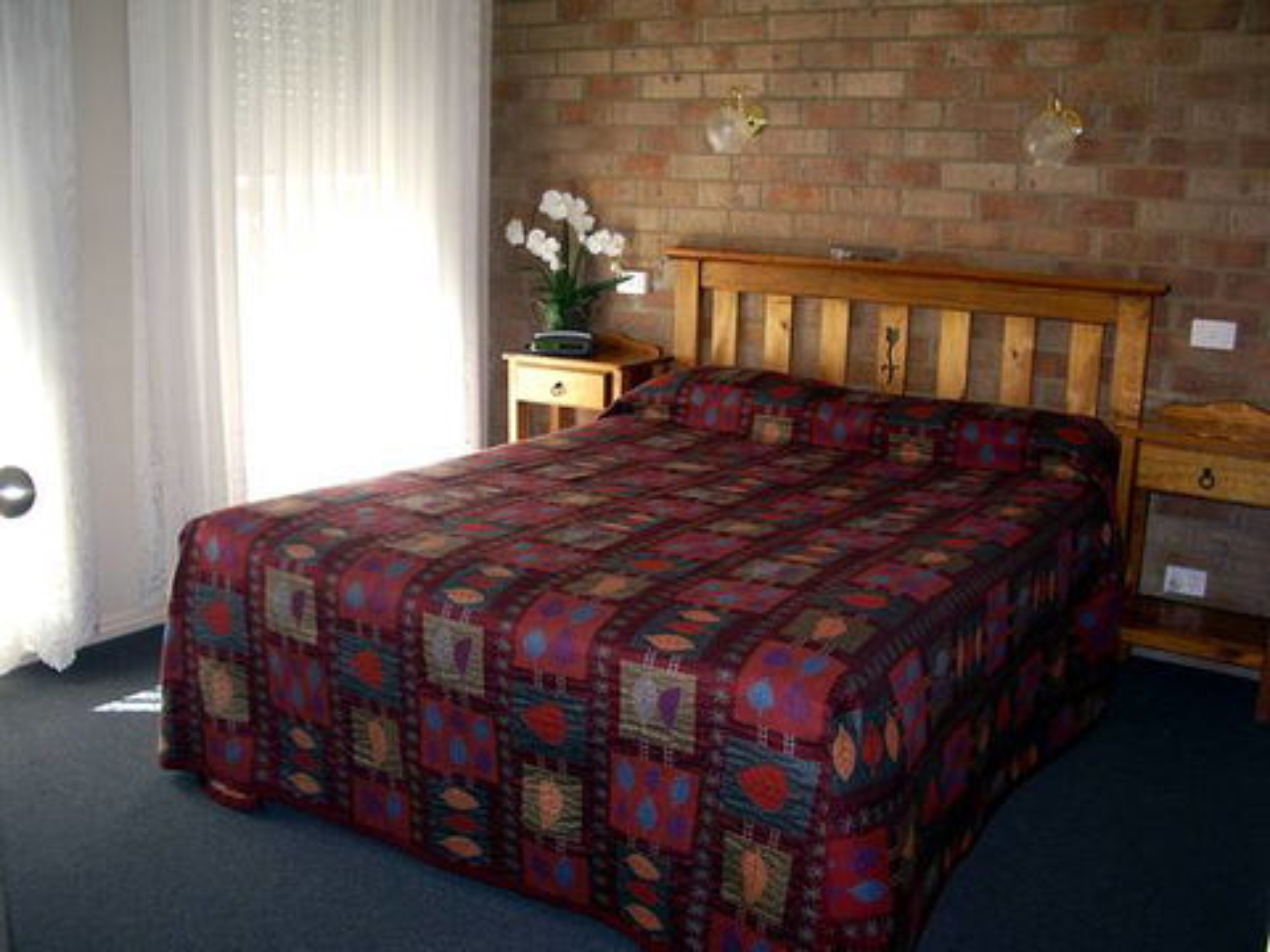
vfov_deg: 40.7
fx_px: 1284
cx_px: 635
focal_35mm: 35
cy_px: 476
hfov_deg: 52.6
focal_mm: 5.8
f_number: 2.6
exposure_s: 1/40
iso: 160
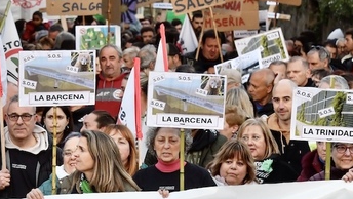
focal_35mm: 447
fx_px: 4188
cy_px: 162
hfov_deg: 4.8
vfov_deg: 2.7
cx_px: 10
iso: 1250
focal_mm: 135
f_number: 8
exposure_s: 1/200
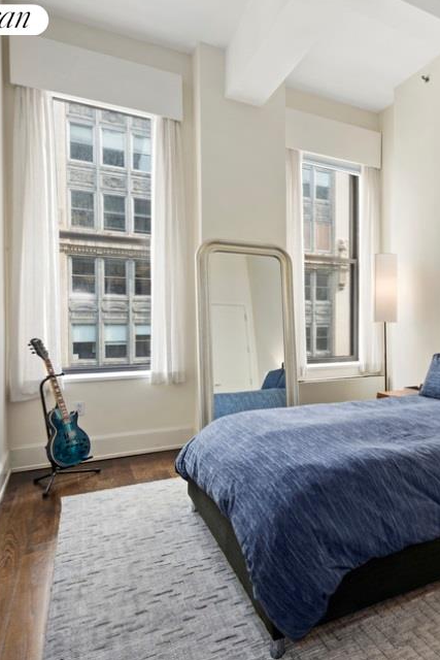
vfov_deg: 71.5
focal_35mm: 25
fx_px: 458
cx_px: 388
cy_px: 318
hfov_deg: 46.7
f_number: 11
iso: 200
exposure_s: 1/1.43
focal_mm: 16
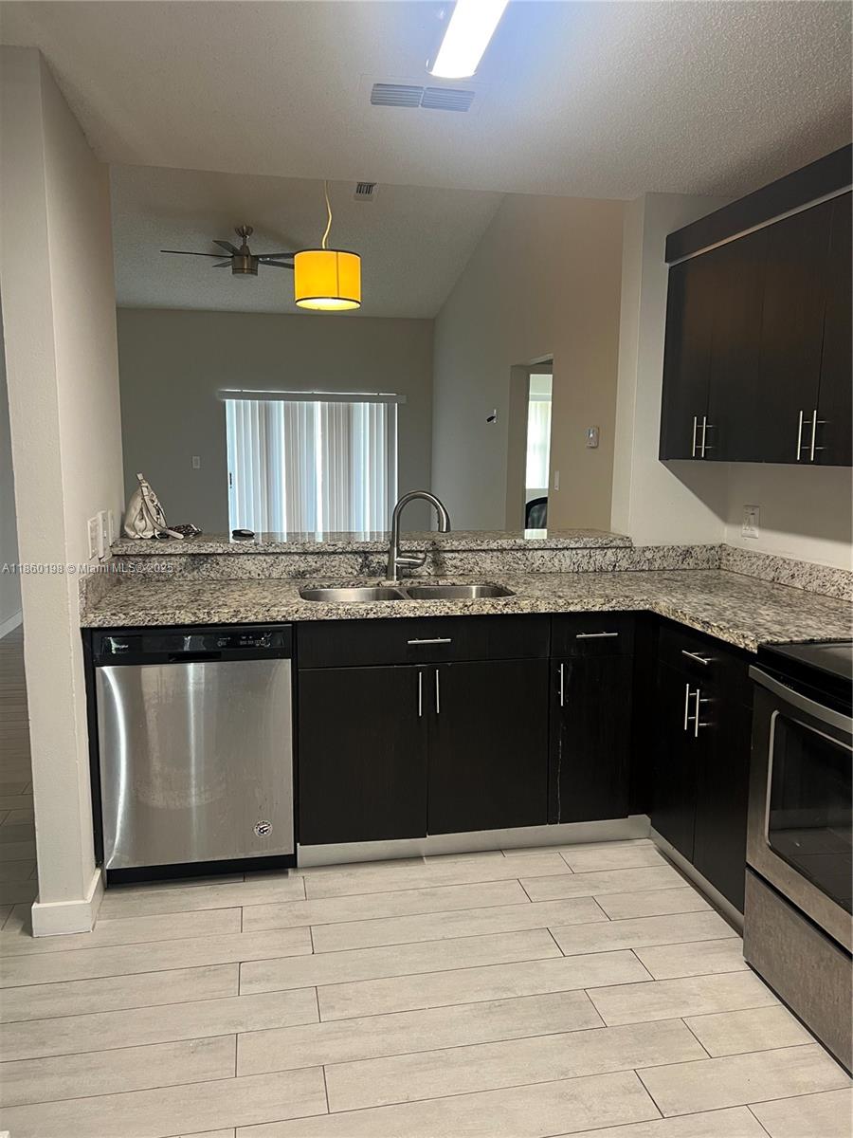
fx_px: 854
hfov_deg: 53.1
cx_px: 426
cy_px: 569
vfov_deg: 67.3
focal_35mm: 26
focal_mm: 5.7
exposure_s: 1/60
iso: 125
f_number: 1.5
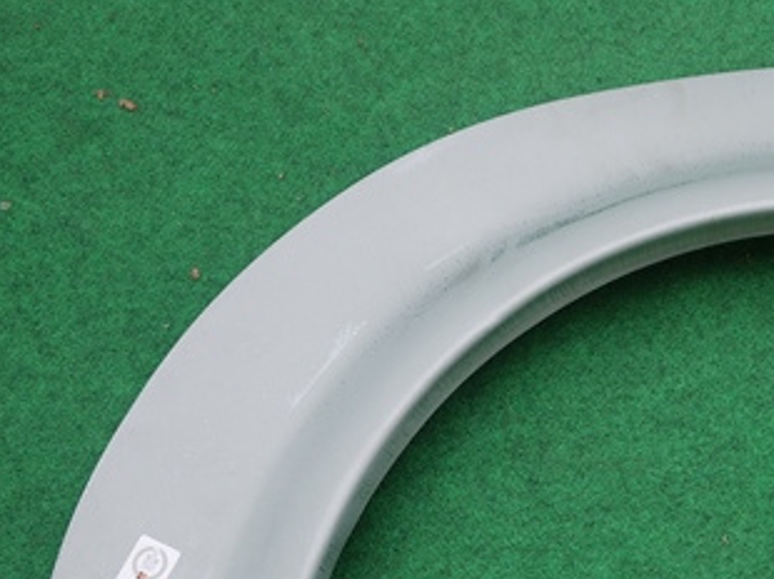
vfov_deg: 14.3
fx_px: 2301
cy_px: 472
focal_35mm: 103
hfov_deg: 18.4
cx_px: 846
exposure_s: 1/100
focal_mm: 21
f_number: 4.5
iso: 100
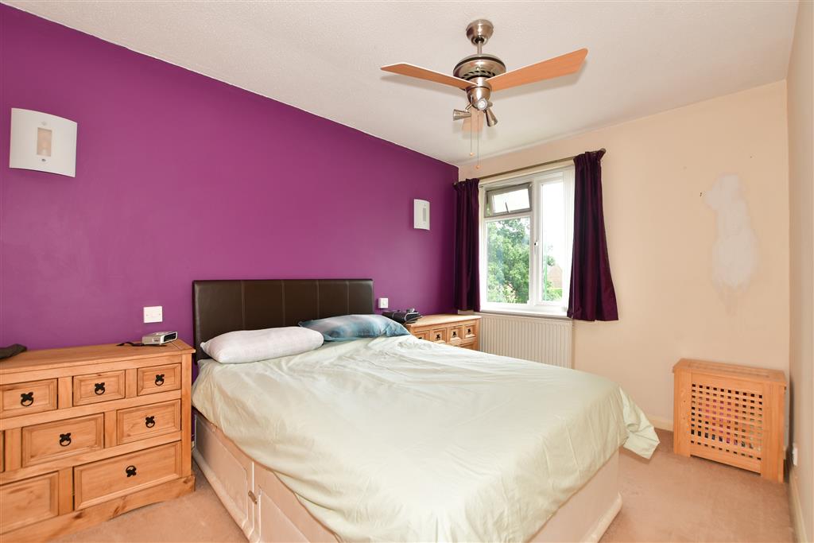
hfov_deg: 100.4
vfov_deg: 77.3
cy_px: 272
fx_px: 339
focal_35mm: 15
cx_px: 407
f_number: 8
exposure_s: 1/13
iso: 200
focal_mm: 10
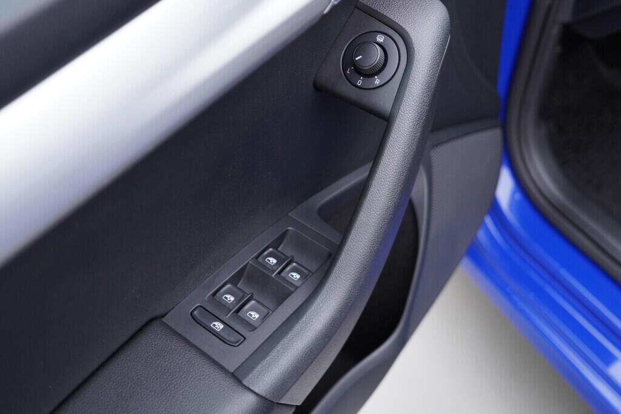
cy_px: 207
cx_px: 310
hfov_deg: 53.1
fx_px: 621
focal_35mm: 36
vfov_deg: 36.9
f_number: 2.8
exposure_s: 1/40
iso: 200
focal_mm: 24
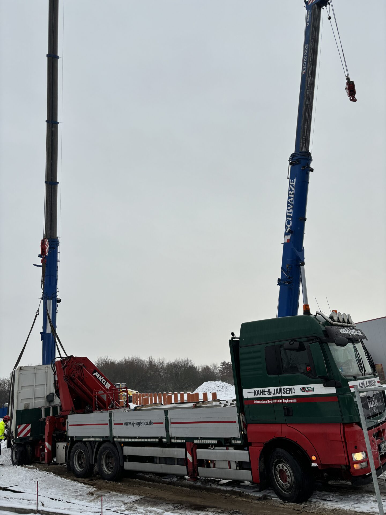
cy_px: 258
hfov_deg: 53.1
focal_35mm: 26
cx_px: 193
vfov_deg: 67.3
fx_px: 387
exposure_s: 1/880
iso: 50
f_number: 1.6
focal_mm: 5.96
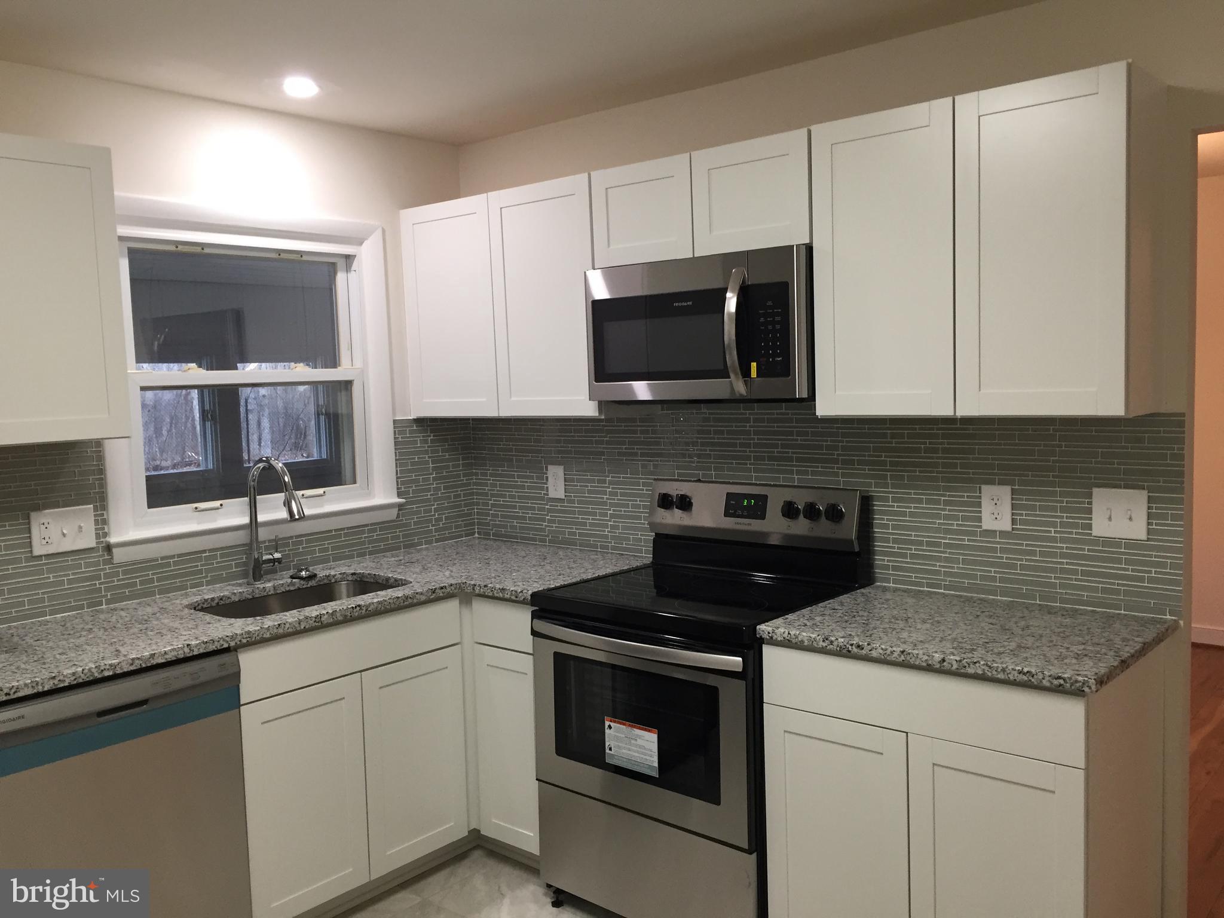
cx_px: 612
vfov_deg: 48.2
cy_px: 459
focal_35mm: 29
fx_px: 1025
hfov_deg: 61.7
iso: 50
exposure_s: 1/30
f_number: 2.2
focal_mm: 4.15
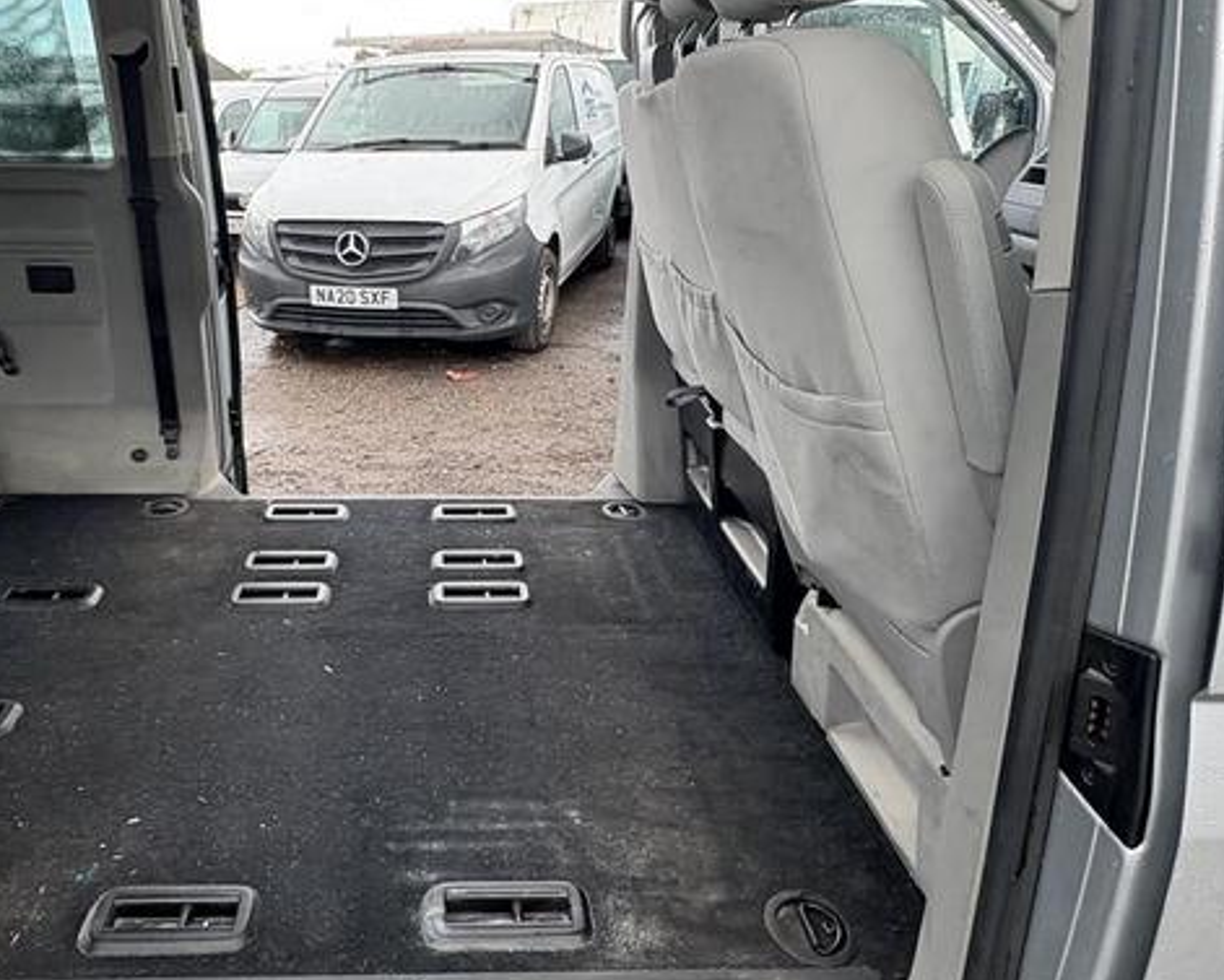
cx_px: 468
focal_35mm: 26
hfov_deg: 65.2
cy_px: 411
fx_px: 942
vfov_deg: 54.7
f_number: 2.2
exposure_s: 1/99
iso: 80
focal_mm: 2.22
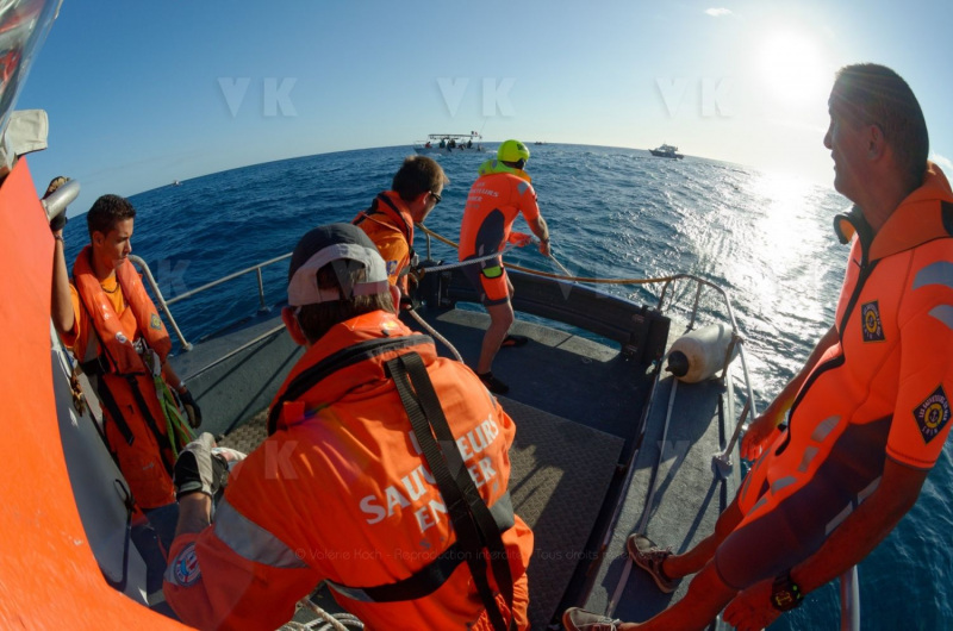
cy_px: 316
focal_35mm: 16
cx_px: 476
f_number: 8
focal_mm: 10.5
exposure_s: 1/1000
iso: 200
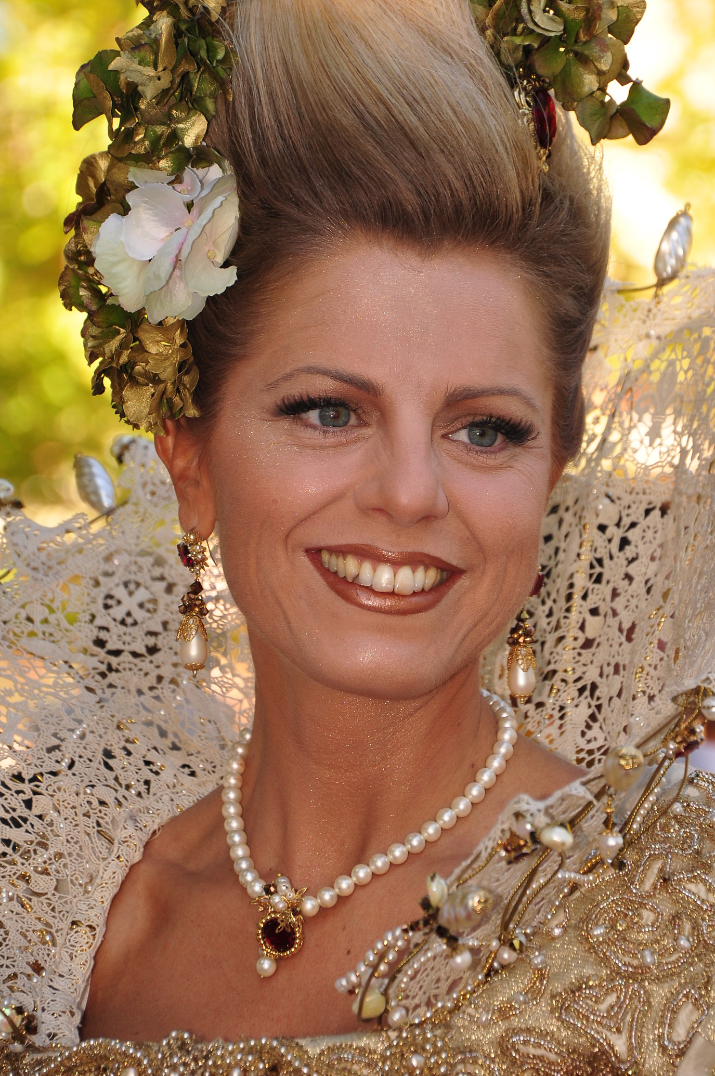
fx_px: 5453
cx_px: 392
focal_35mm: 183
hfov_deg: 7.5
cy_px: 464
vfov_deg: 11.3
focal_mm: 105
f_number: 5.6
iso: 200
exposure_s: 1/125
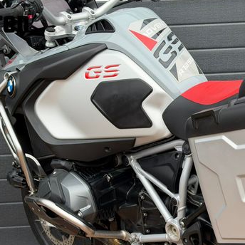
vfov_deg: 21.9
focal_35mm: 79
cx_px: 165
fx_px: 633
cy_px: 156
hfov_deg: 21.8
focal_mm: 6.76
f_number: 1.78
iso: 64
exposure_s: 1/754
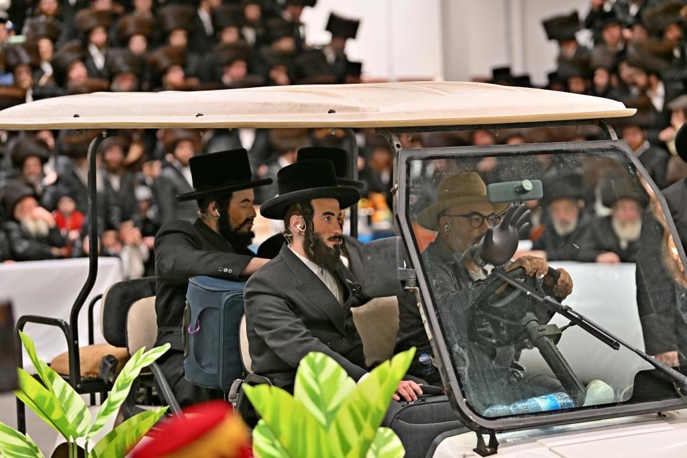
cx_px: 344
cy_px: 229
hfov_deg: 17.1
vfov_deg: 11.4
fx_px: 2290
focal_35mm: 120
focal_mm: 120
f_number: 2.8
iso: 250
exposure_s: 1/250
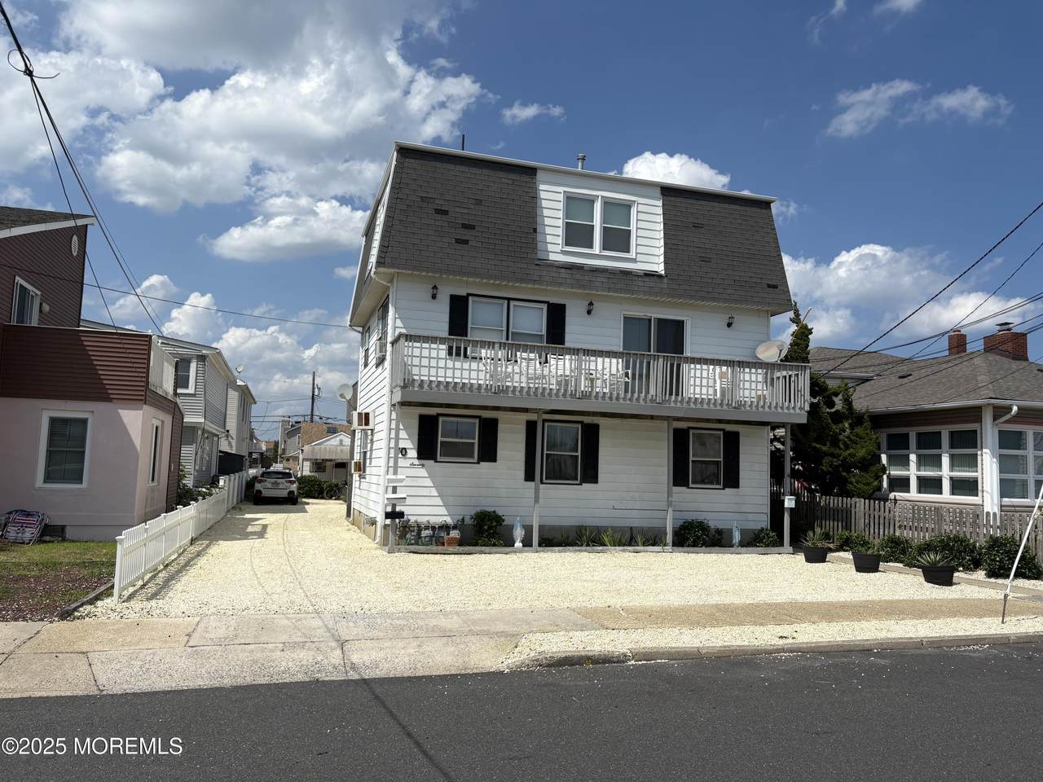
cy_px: 391
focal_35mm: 26
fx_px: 783
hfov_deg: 67.3
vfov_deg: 53.1
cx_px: 522
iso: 50
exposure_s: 1/6993
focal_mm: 5.96
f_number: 1.6
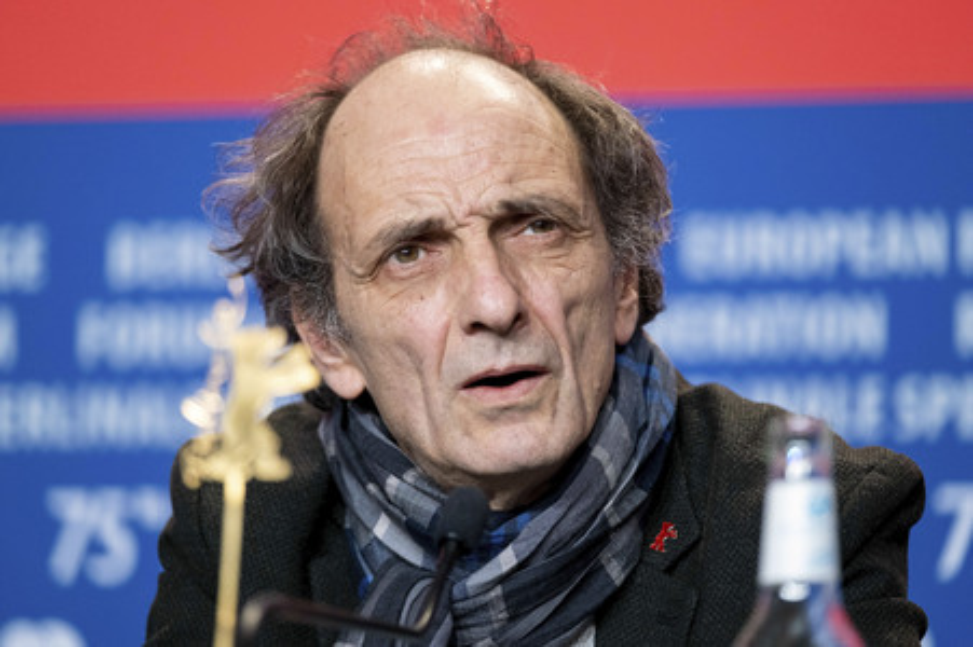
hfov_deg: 9.8
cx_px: 486
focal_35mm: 210
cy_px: 324
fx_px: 5672
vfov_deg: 6.5
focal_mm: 140
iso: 2000
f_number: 2.8
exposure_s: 1/210
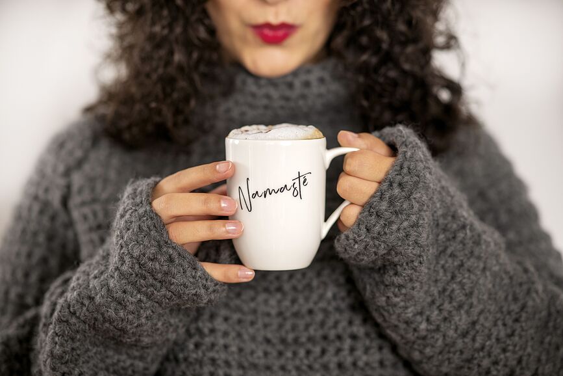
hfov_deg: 19.5
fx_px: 1642
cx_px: 282
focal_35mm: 105
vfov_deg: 13.0
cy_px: 188
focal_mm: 105
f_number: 2.2
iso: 500
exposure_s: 1/200
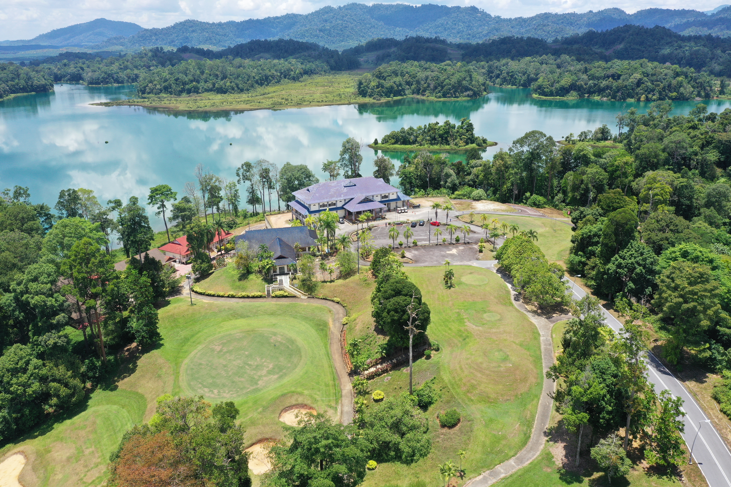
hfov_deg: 65.5
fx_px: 569
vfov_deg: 46.4
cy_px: 244
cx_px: 366
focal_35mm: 28
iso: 100
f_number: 6.3
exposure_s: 1/240
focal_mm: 10.26
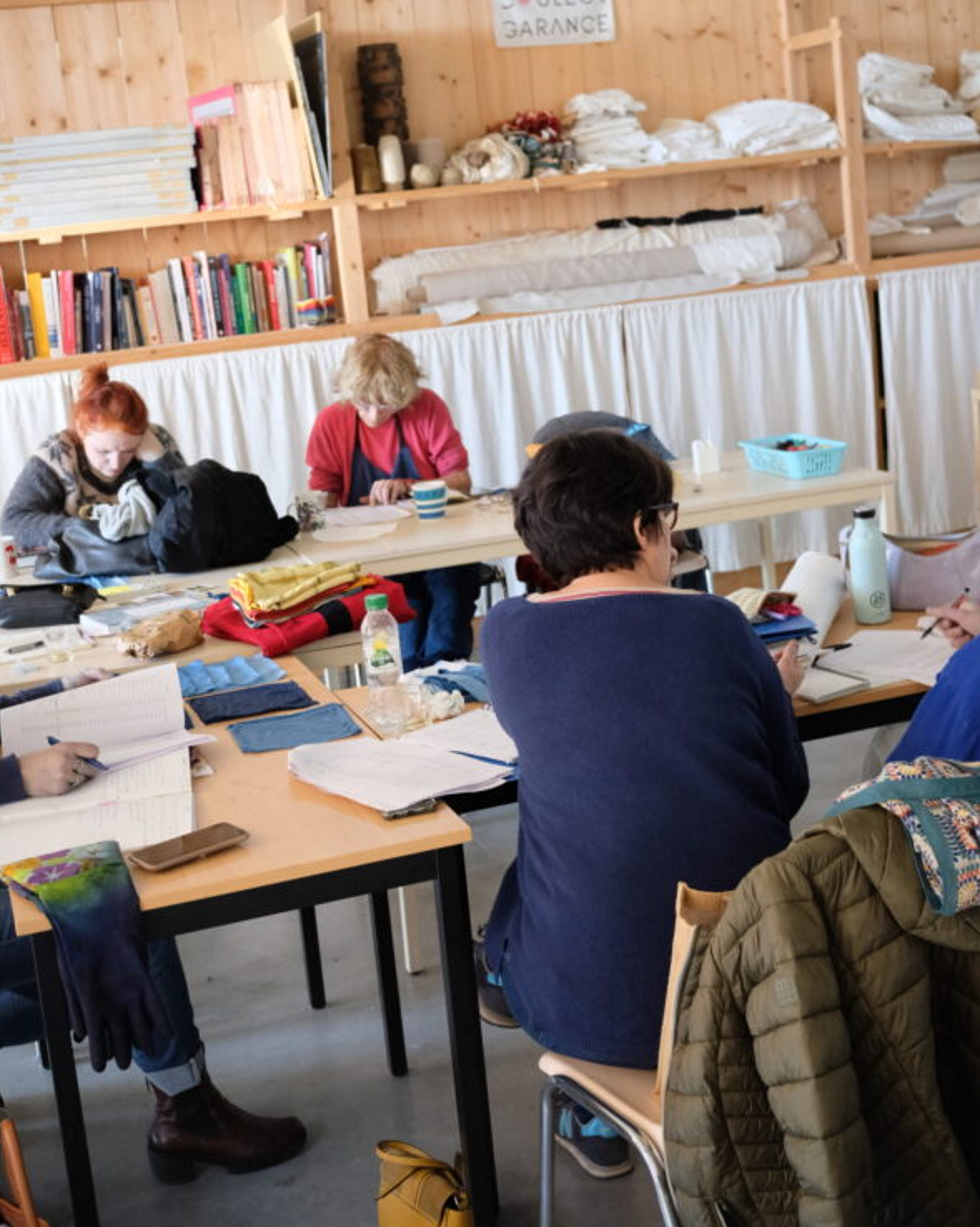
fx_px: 1705
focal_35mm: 47
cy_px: 536
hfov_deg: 32.1
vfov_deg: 39.5
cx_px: 494
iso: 1600
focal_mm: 27
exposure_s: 1/60
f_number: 4
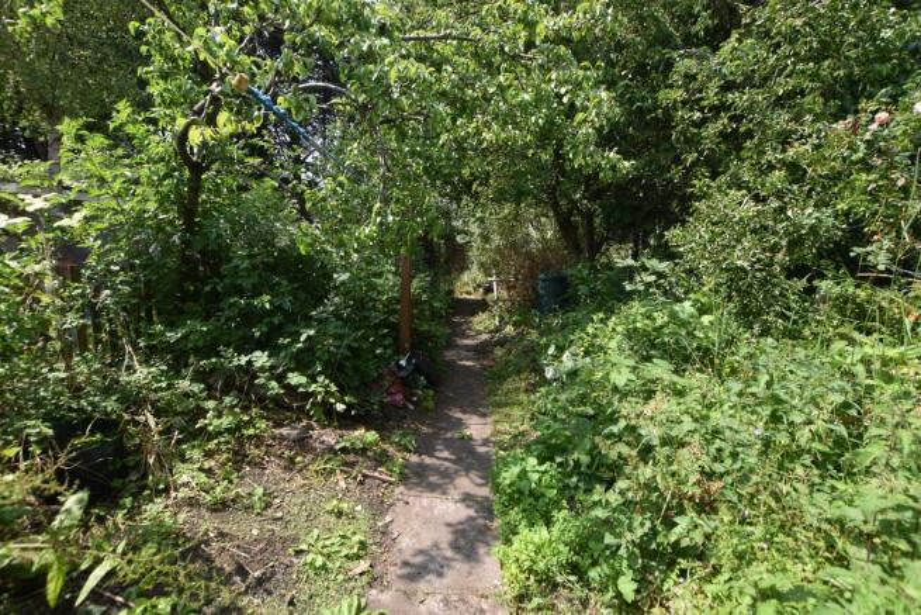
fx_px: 384
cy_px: 308
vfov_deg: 77.4
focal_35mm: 15
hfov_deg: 100.4
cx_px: 460
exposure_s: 1/160
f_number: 6.3
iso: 100
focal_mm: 10
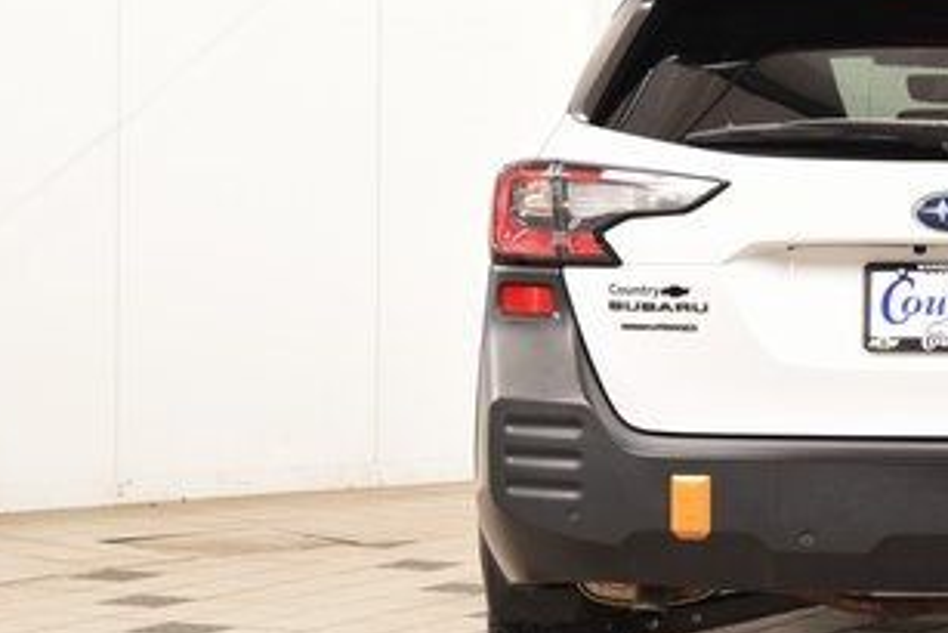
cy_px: 273
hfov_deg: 16.0
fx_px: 3293
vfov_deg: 11.0
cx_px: 957
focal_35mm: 125
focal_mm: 40
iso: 1600
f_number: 6.3
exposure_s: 1/60
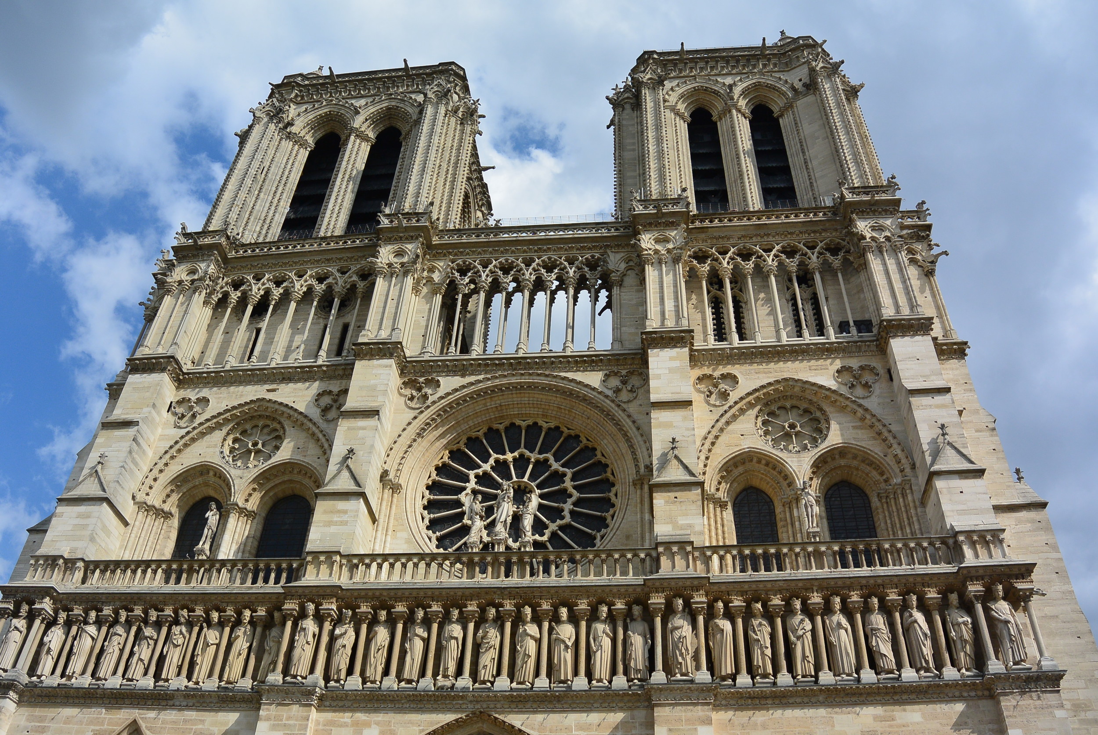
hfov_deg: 63.6
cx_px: 549
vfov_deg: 45.1
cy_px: 368
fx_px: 886
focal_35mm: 29
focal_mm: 11
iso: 100
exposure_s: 1/1000
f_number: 5
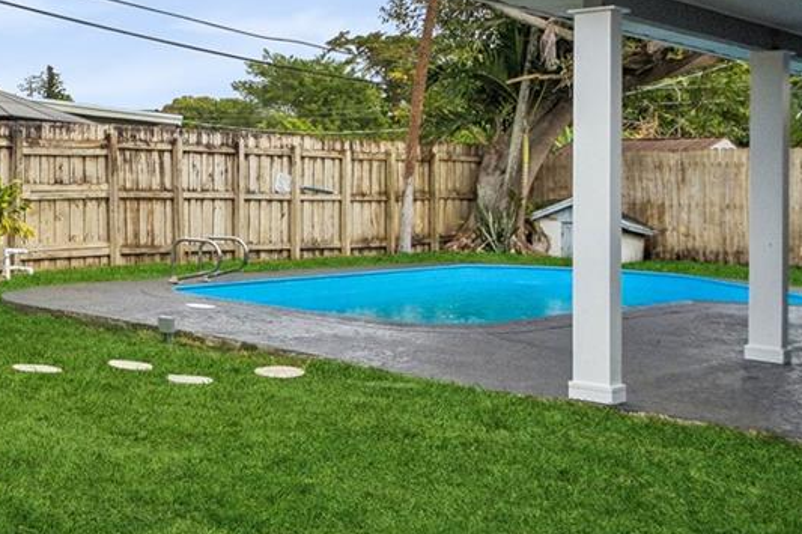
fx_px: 1002
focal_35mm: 45
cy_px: 168
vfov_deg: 29.6
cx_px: -117
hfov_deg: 35.9
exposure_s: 1/3200
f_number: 4.5
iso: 250
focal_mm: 10
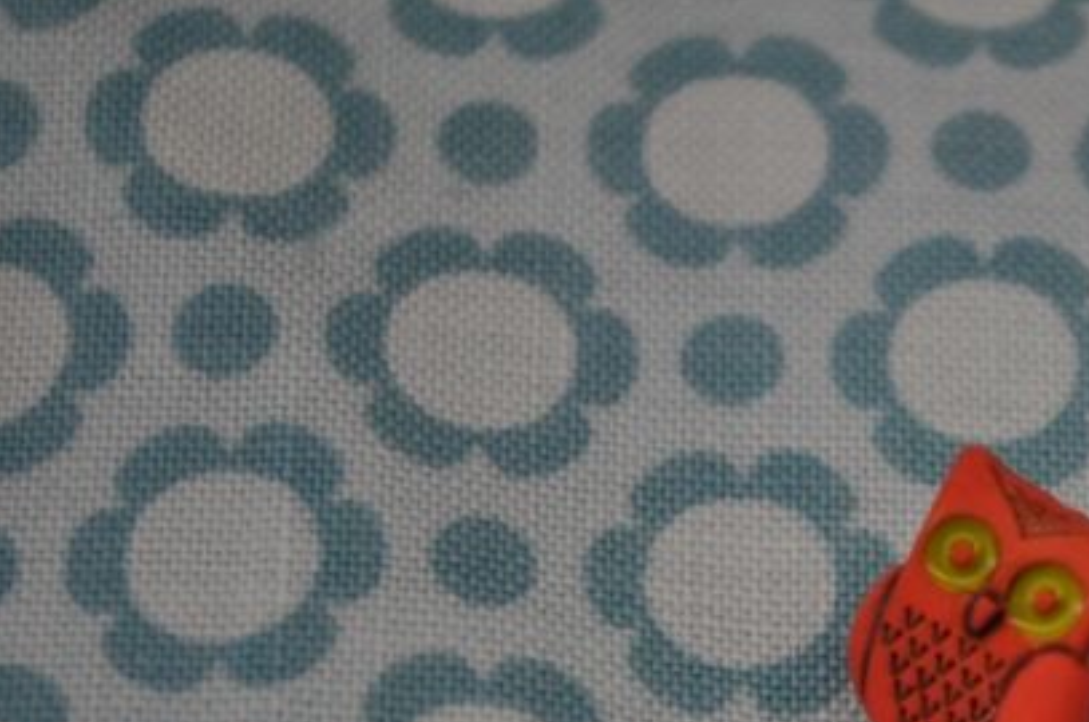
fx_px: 4892
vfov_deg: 8.4
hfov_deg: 12.6
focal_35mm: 162
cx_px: 1017
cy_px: 705
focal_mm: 55
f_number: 5.6
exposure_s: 1/80
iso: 400
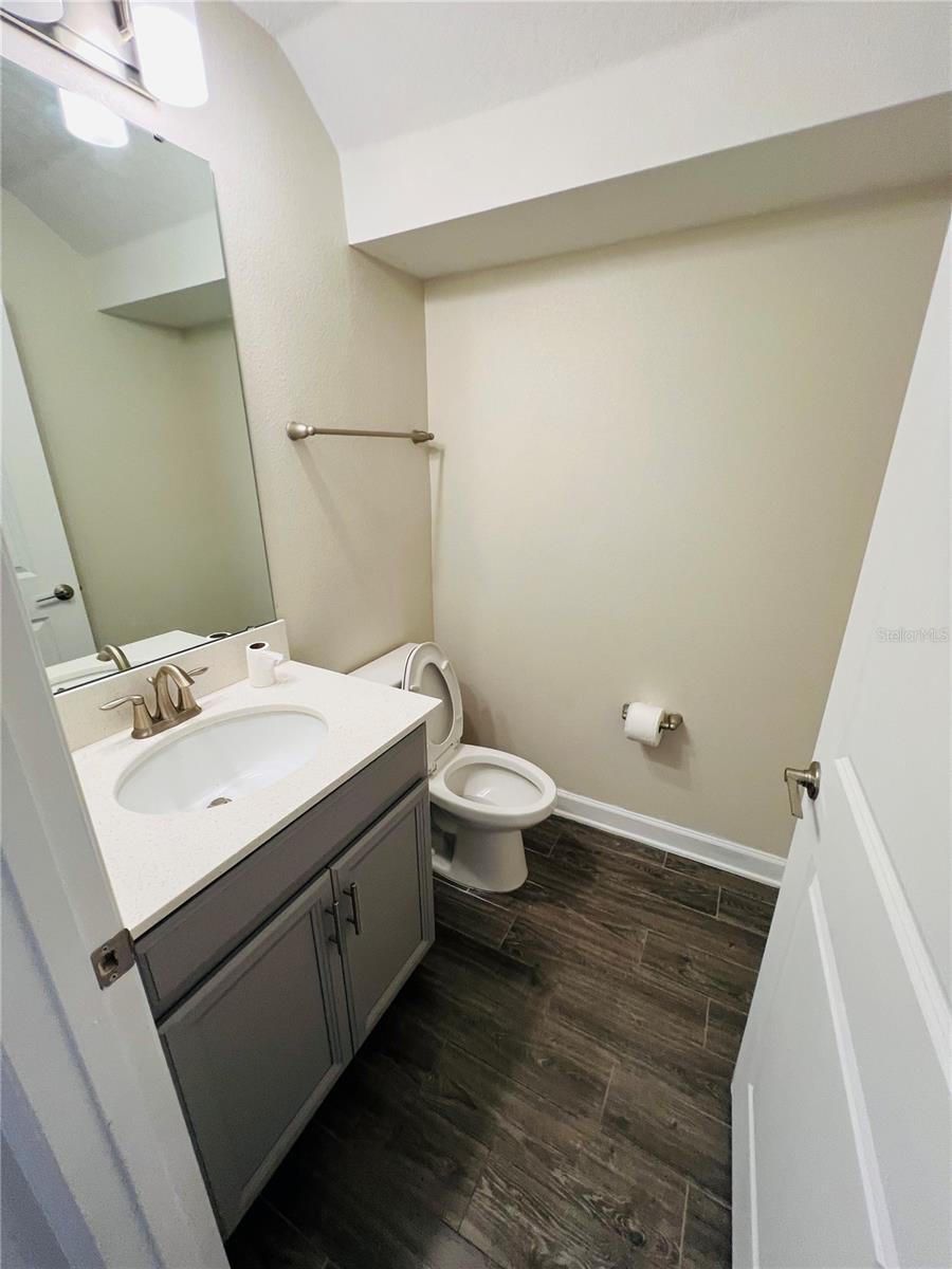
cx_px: 476
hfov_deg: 89.9
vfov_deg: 106.2
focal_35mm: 13
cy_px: 634
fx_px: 477
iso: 200
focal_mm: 1.57
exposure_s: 1/120
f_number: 1.8
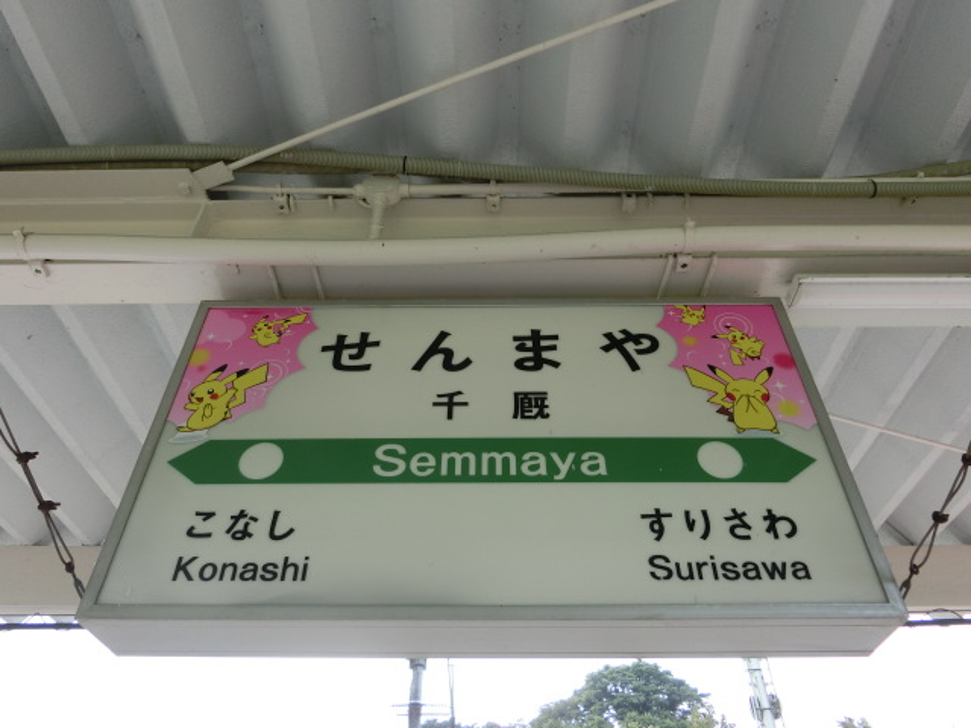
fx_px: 701
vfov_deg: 54.9
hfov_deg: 69.4
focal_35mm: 25
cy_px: 364
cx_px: 486
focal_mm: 4.5
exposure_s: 1/160
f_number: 3.5
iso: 80
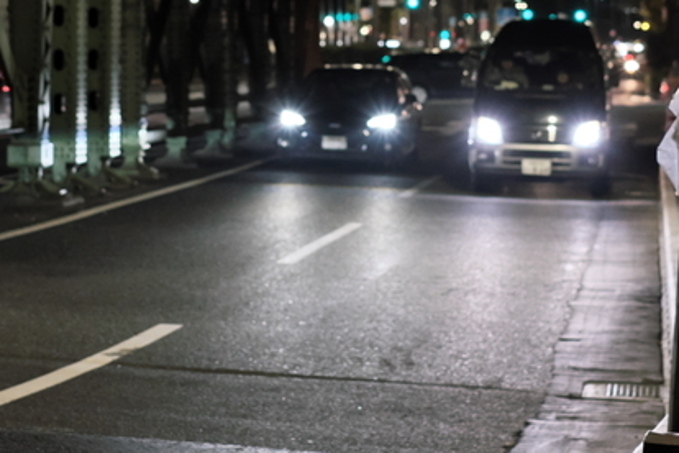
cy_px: 9
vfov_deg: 10.4
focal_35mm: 131
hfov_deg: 15.6
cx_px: 308
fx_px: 2471
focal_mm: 35
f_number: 2.2
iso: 2500
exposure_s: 1/100
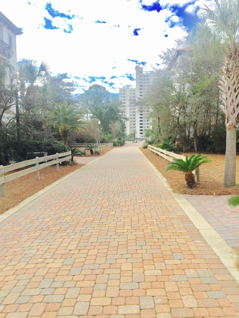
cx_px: 120
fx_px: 267
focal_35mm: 29
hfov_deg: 48.2
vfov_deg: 61.7
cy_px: 159
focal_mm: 4.15
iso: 32
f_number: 2.2
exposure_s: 1/1319
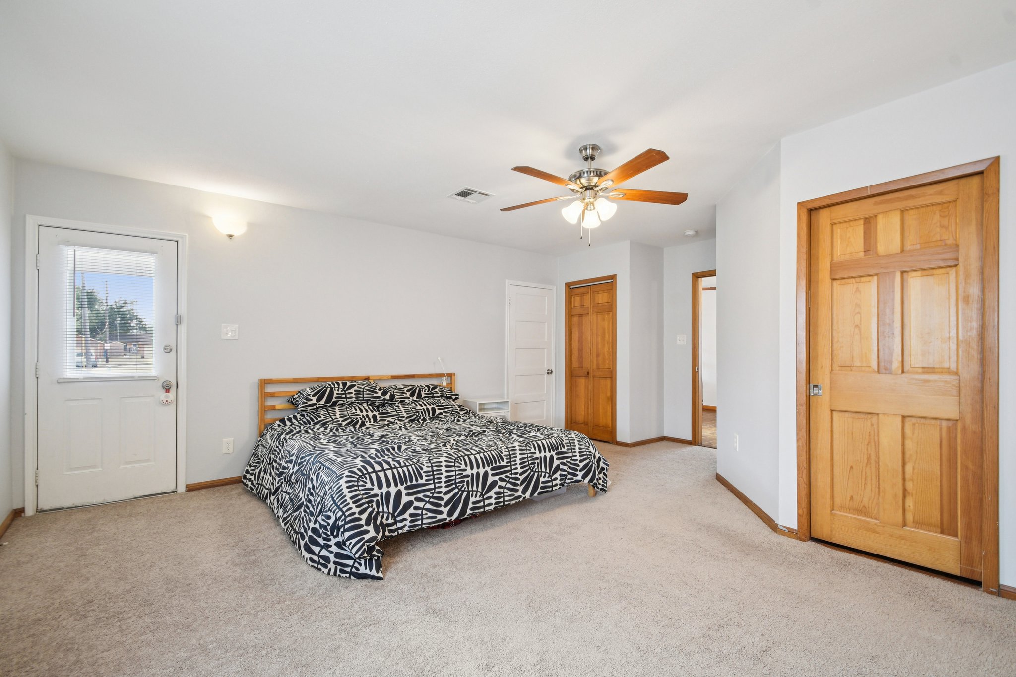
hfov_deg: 100.4
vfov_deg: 77.3
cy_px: 338
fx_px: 423
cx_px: 508
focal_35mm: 15
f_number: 8
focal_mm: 10
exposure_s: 1/6
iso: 400
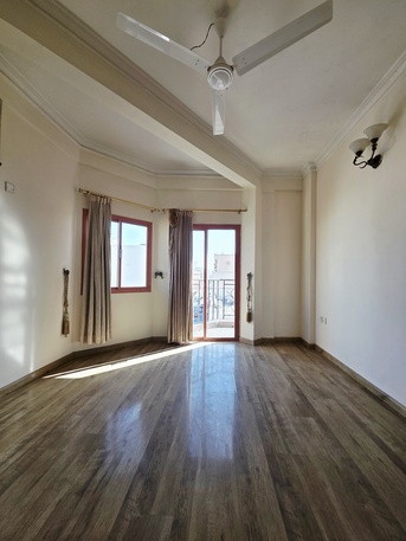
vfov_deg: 106.2
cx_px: 203
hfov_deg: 89.9
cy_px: 270
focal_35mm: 13
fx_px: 203
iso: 40
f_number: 1.9
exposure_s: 1/101
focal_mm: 2.2
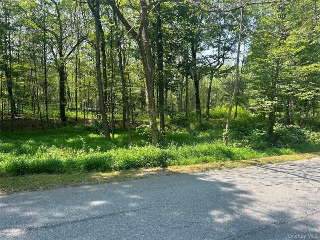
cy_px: 120
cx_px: 160
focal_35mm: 26
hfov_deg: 67.3
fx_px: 240
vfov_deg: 53.1
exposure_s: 1/723
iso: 50
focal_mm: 5.7
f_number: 1.5
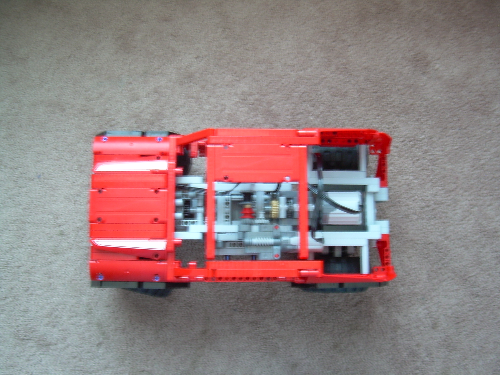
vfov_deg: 37.7
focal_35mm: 38
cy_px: 188
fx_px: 549
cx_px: 250
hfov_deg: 49.0
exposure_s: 1/2.8
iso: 55
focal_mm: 6.3
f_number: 2.8
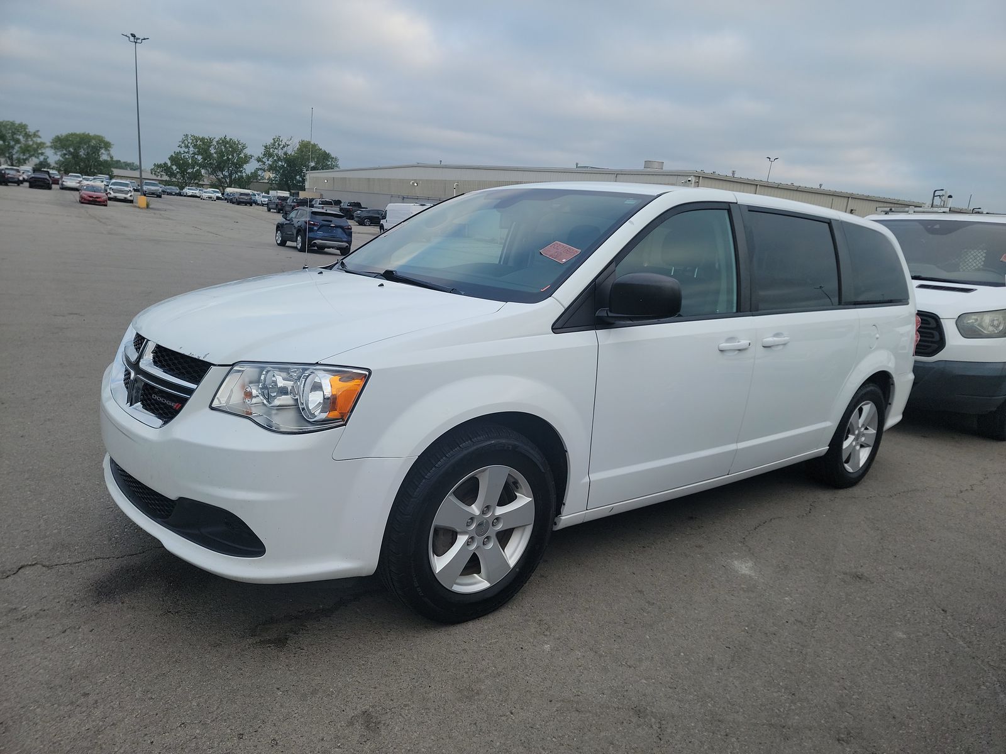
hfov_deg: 71.6
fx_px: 697
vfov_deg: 56.8
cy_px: 377
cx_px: 503
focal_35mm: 24
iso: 50
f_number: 1.8
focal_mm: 6.7
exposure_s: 1/320
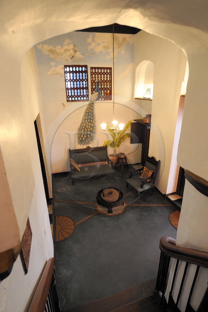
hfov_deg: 73.7
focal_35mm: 16
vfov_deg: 96.7
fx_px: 139
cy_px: 156
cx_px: 104
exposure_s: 1/15
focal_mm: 16
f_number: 4
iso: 800
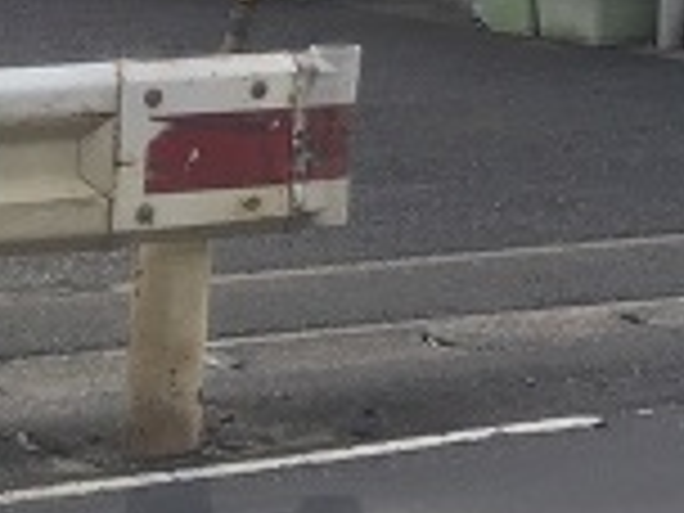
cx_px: 1678
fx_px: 3596
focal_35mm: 182
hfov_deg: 9.6
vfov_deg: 7.6
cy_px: -711
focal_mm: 4.15
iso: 25
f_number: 2.2
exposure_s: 1/530
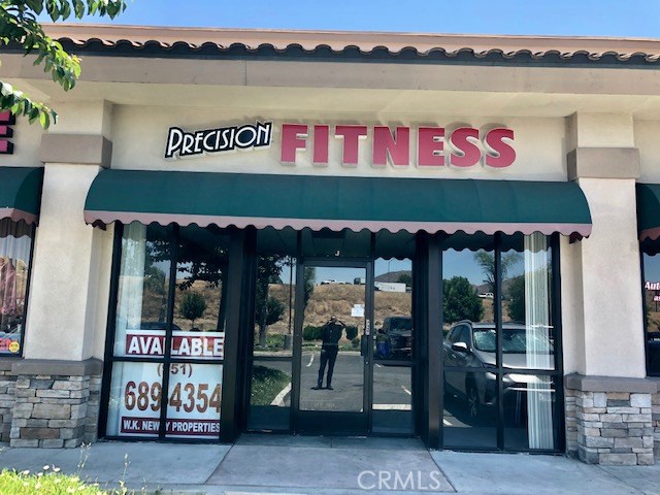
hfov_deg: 63.4
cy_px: 248
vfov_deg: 49.7
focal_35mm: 28
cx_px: 330
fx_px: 534
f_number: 1.8
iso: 20
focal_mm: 4
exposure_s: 1/173
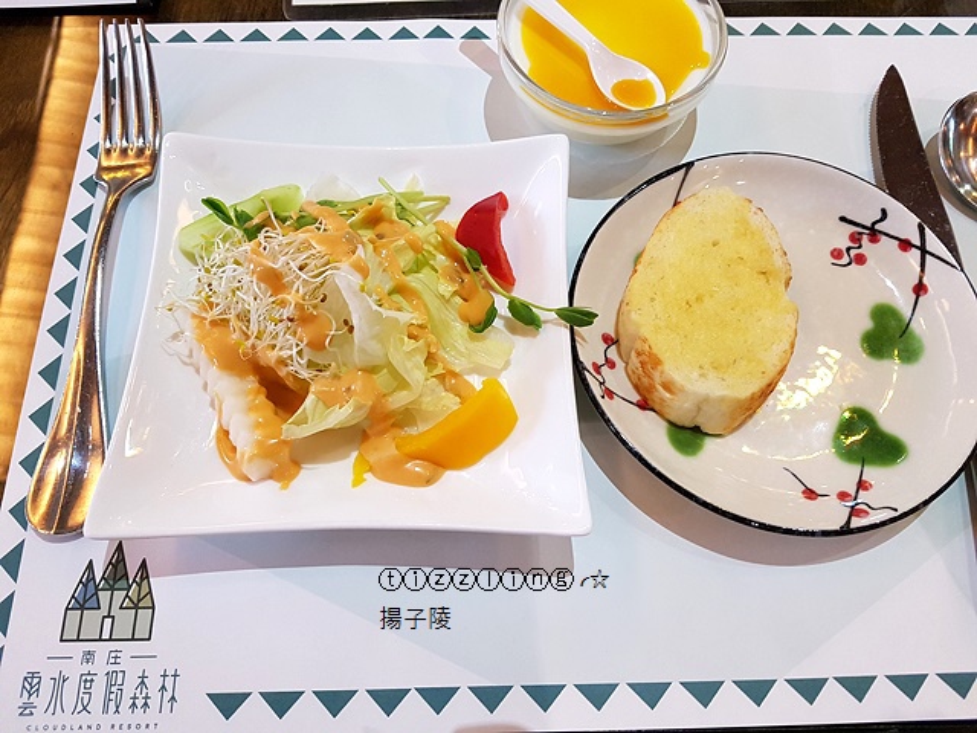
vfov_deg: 53.1
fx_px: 734
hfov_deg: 67.3
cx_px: 488
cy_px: 366
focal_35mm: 26
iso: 250
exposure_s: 1/24
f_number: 1.7
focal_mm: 4.2
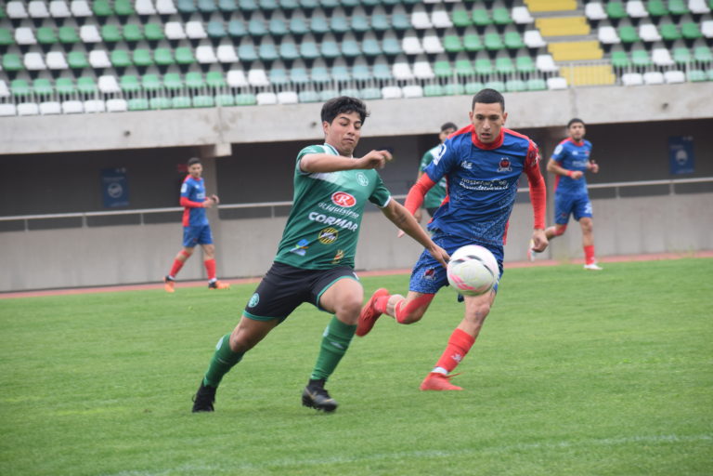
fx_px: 4010
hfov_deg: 10.2
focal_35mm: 202
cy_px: 238
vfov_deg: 6.8
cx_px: 356
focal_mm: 135
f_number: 8
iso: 400
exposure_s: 1/250
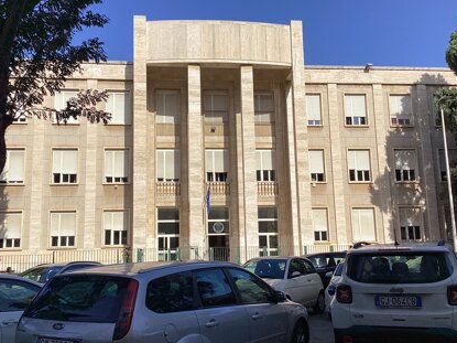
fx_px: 475
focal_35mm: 36
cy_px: 173
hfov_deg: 51.3
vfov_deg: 39.6
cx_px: 216
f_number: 2.4
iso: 25
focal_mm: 3.3
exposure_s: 1/2469
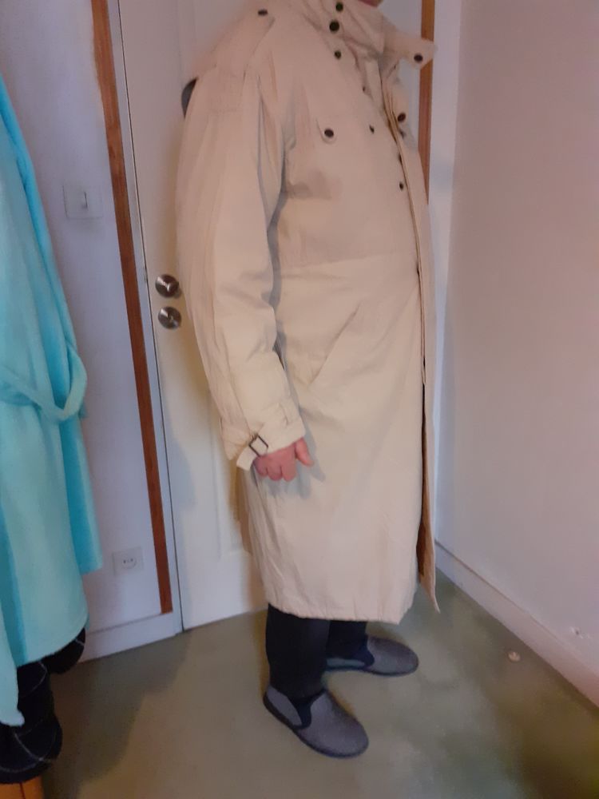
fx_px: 623
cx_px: 300
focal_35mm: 27
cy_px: 400
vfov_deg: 65.3
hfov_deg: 51.4
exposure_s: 1/20
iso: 500
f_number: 1.9
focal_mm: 3.6
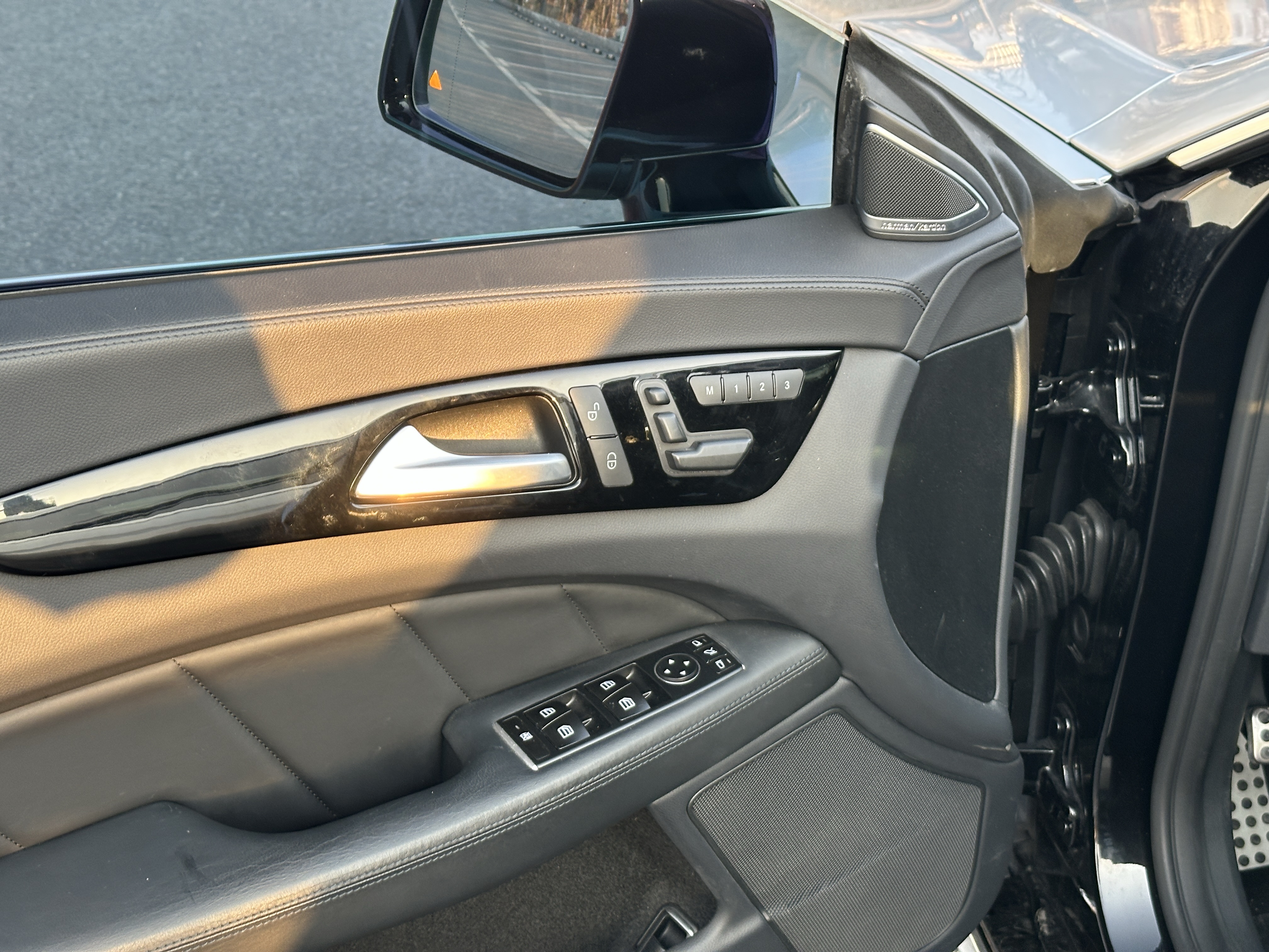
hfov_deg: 39.7
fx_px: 1760
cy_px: 476
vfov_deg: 30.3
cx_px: 634
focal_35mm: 48
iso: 80
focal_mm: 6.86
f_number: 1.78
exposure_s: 1/60
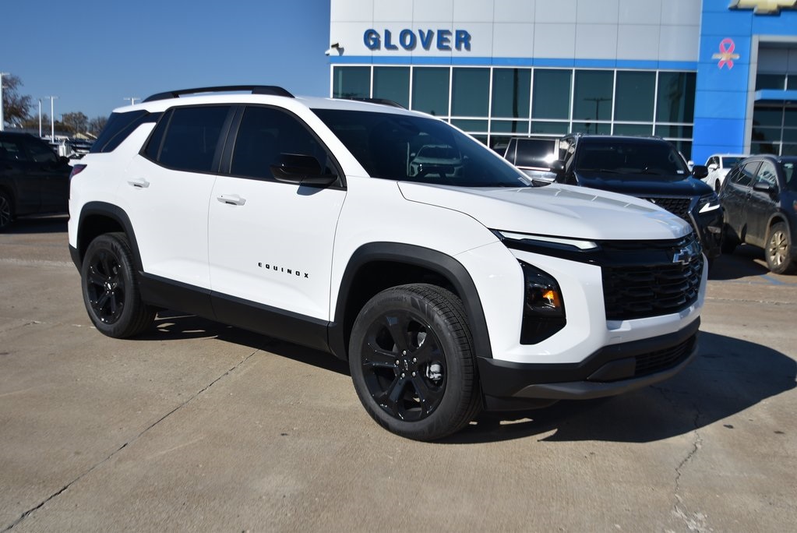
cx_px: 398
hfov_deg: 53.1
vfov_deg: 36.9
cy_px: 266
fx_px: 798
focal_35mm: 36
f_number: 4.5
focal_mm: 24
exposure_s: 1/1600
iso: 100
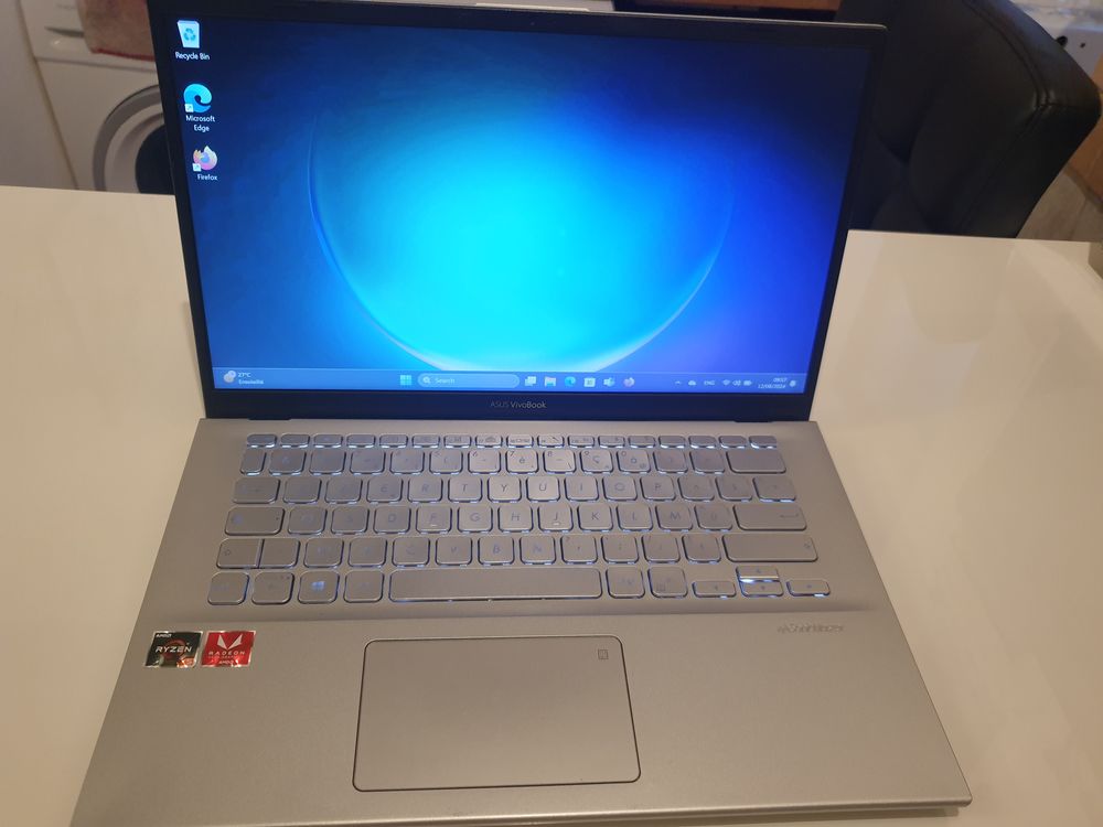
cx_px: 552
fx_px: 828
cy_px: 414
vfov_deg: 53.1
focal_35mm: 26
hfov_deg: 67.3
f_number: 1.5
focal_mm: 4.3
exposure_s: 1/50
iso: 250
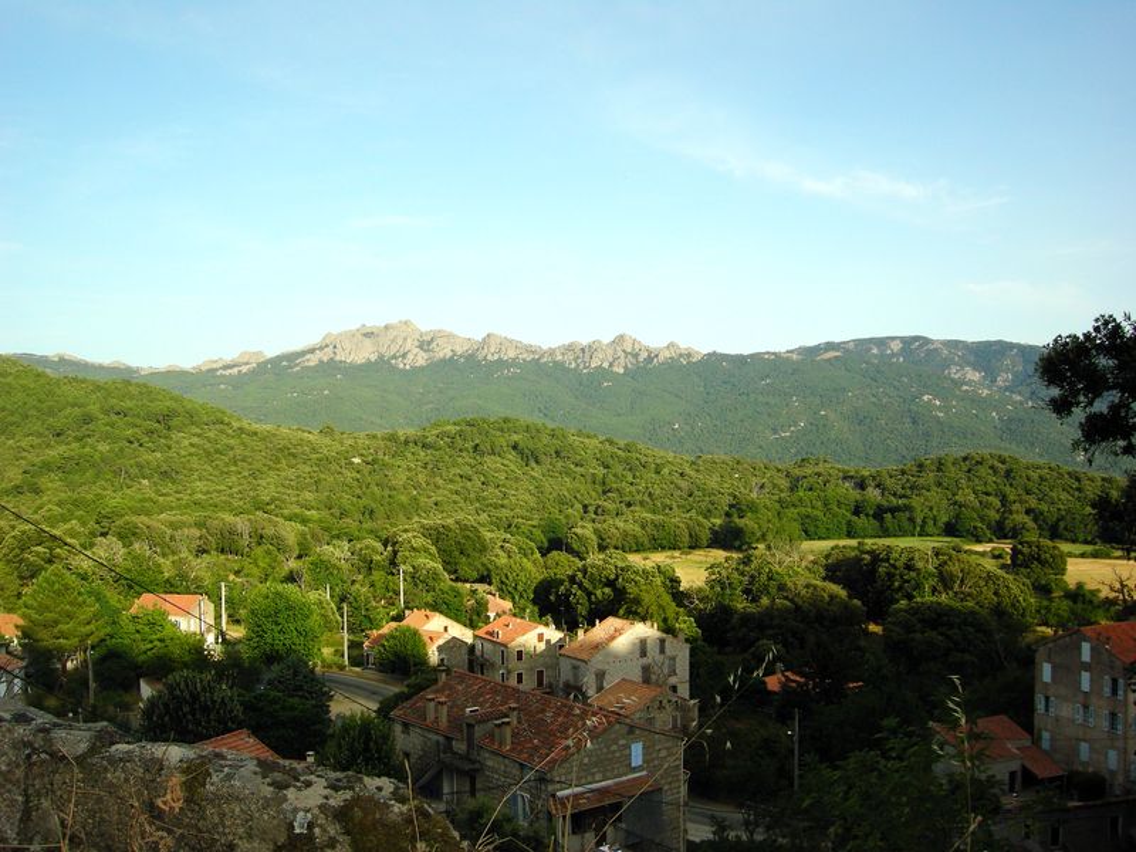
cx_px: 568
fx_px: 1181
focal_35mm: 36
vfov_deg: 39.7
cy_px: 426
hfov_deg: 51.4
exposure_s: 1/498
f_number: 4.8
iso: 100
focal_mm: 7.5
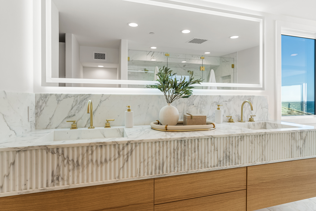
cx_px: 158
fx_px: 167
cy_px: 106
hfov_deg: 86.9
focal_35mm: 19
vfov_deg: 64.6
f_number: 8
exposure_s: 1/8
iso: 100
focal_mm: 19
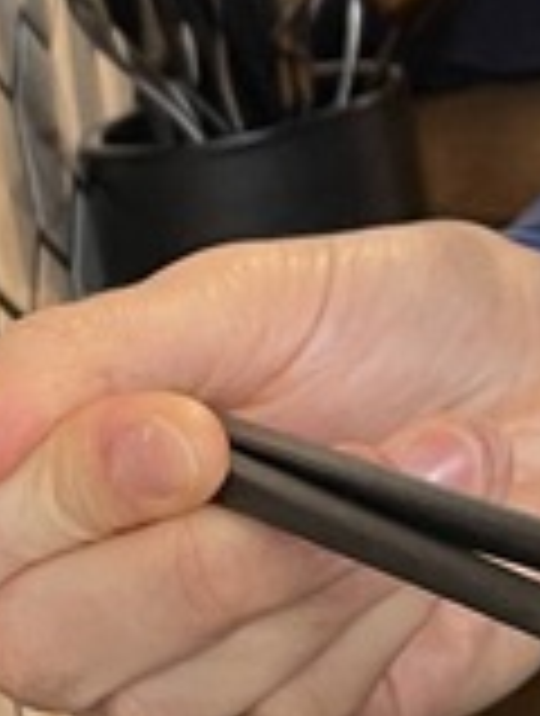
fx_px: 3460
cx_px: 1300
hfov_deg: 8.2
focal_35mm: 167
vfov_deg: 11.3
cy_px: -383
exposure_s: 1/50
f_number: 1.6
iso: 64
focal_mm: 4.2
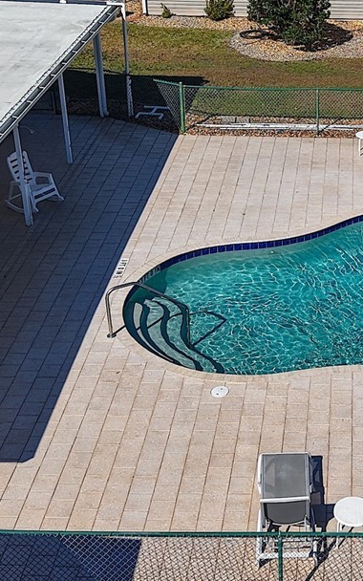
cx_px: 332
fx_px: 1061
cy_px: 218
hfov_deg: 19.1
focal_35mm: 67
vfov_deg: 30.5
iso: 100
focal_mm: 8.67
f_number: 1.8
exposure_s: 1/6400
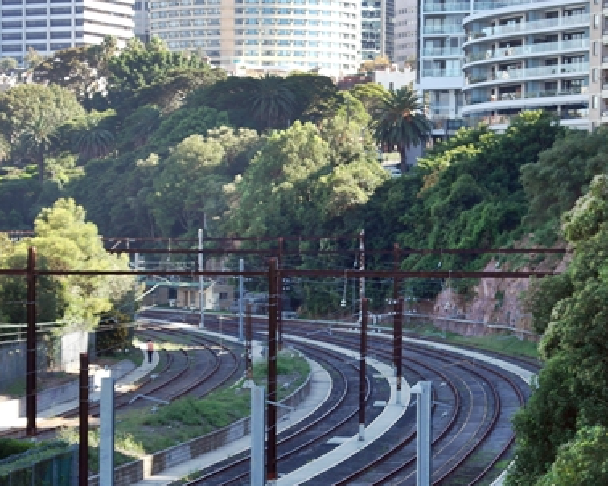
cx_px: 175
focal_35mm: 134
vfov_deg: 11.5
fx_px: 2410
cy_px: 310
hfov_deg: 14.3
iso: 200
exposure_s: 1/160
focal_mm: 50
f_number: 5.6
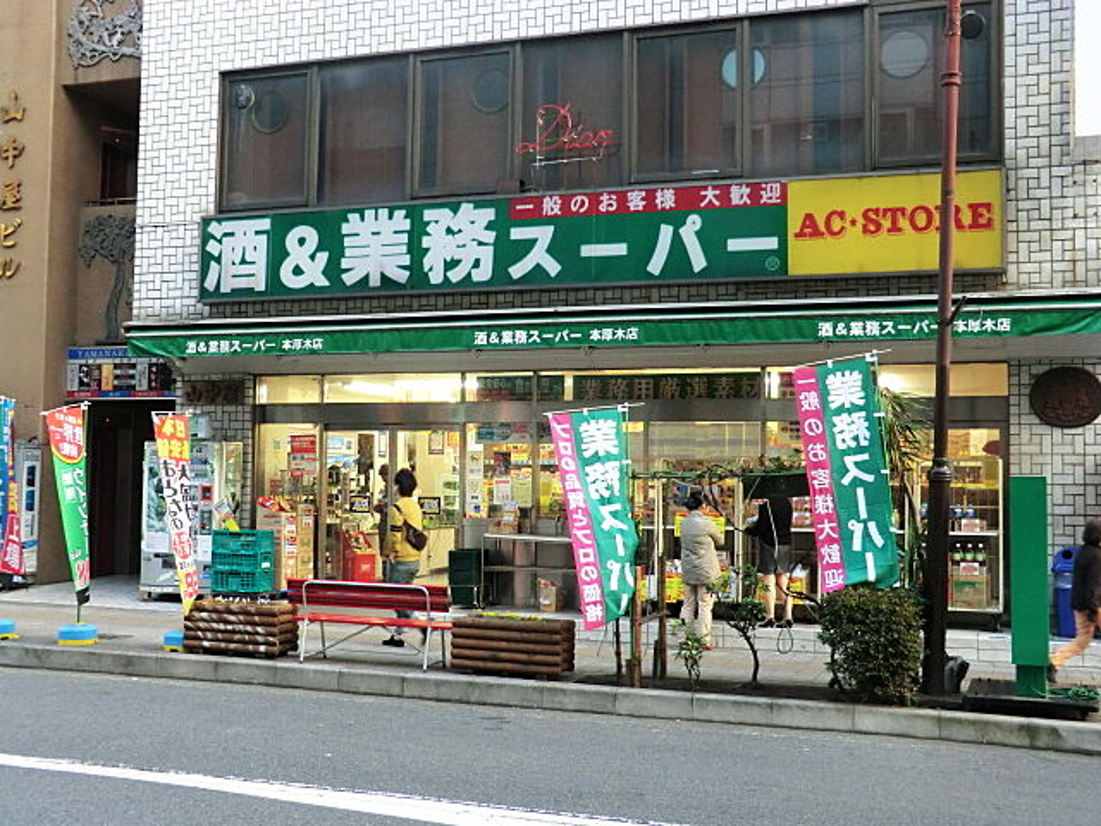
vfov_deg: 36.0
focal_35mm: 40
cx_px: 550
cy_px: 413
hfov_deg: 46.8
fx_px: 1272
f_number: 3.8
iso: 320
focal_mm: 7.1
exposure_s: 1/60
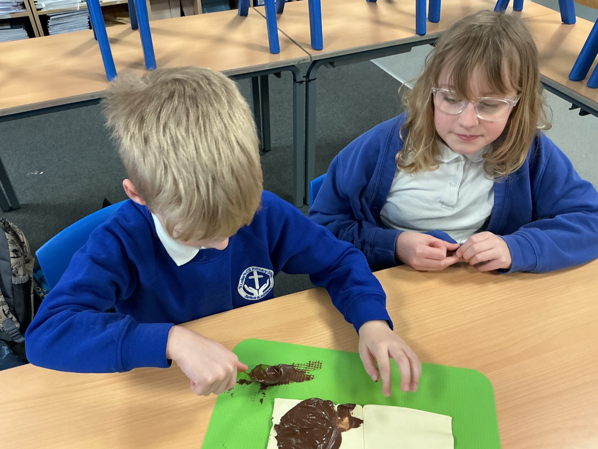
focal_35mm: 29
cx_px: 299
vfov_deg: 48.2
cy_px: 224
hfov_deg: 61.7
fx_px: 501
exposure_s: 1/60
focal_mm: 3
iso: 160
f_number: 1.8
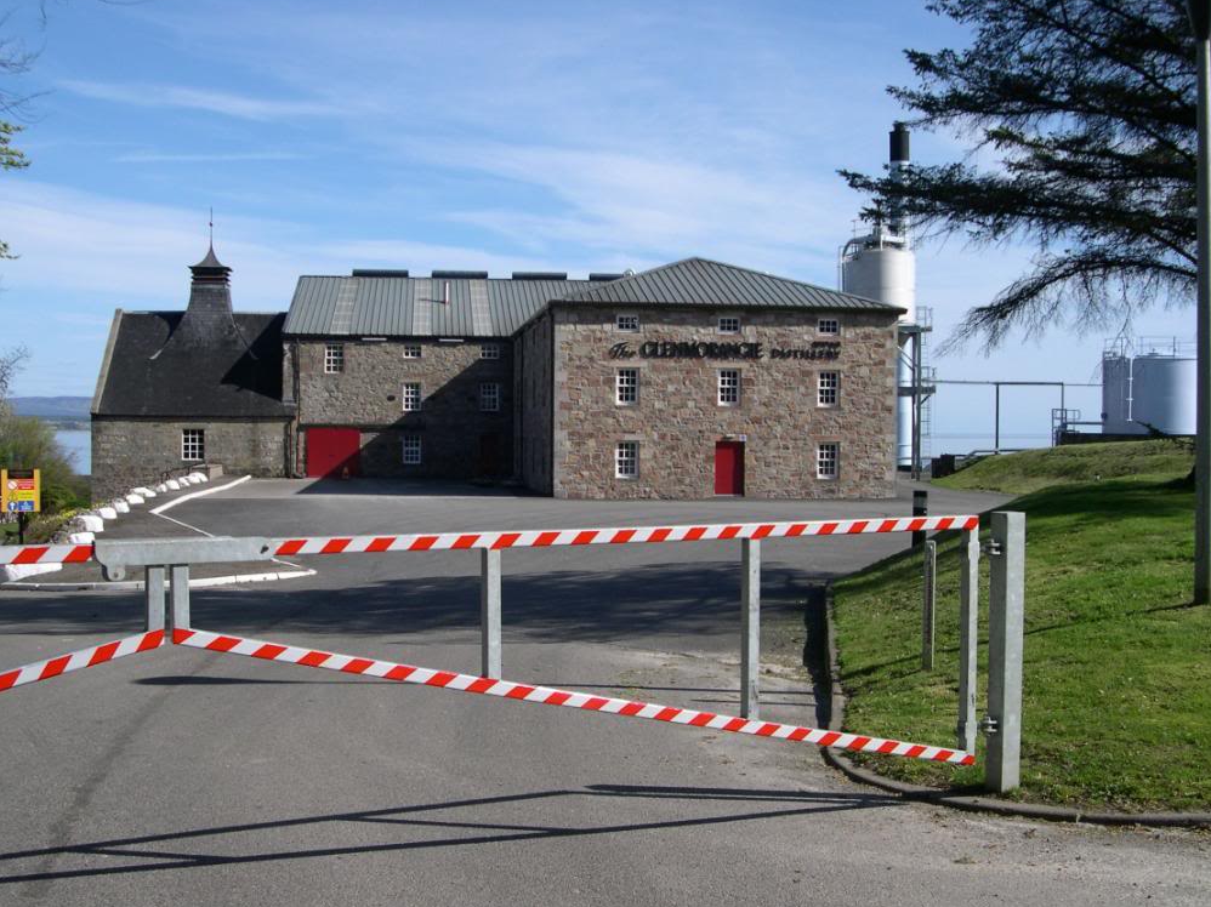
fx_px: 1364
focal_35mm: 39
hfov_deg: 47.9
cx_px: 601
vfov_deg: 36.8
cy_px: 455
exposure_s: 1/198
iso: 100
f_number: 7.6
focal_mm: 8
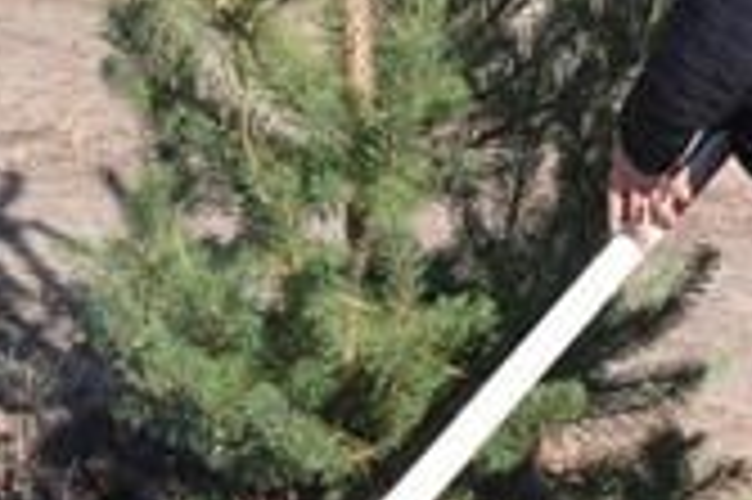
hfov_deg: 11.7
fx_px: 3652
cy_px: -50
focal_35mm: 175
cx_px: 203
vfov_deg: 7.8
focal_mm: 30
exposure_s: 1/320
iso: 200
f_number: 9
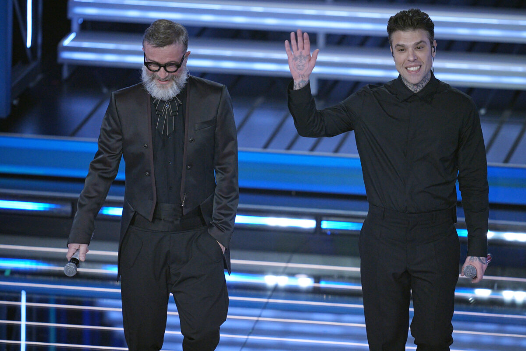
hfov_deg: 5.2
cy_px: 176
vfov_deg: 3.4
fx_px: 5844
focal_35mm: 400
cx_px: 263
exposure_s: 1/640
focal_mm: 400
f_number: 3.2
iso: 4000
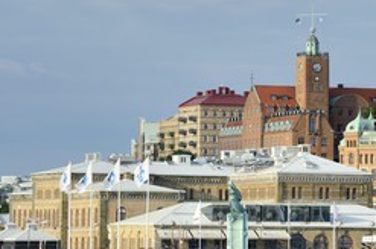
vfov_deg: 5.5
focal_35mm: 247
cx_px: 301
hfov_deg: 8.3
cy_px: 146
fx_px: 2576
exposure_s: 1/400
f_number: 9
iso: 200
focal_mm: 145
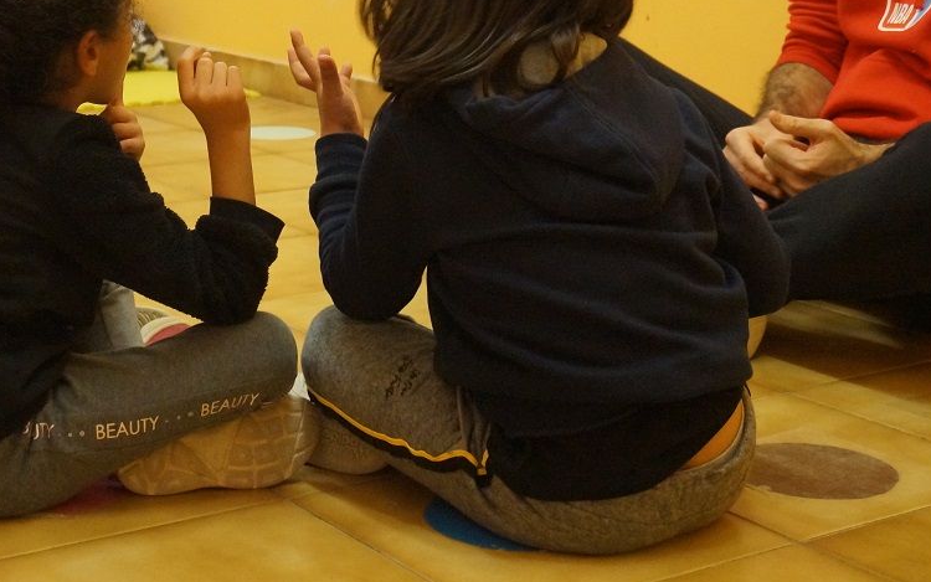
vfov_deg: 18.2
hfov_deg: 28.8
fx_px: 1797
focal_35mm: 71
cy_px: 91
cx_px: 283
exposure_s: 1/160
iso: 3200
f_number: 4.5
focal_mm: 29
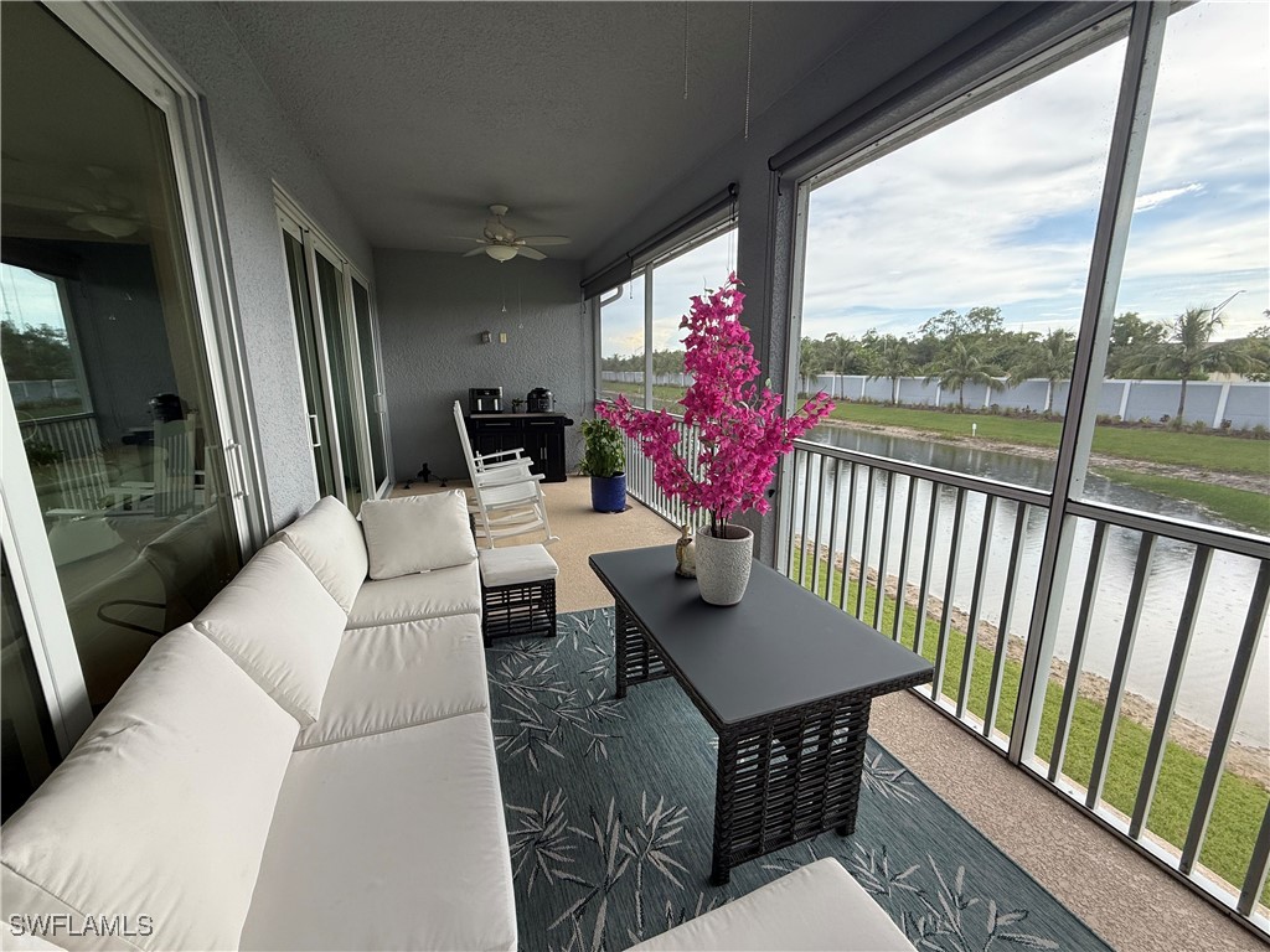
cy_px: 476
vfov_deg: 85.7
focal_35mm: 14
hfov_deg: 102.1
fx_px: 514
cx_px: 635
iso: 64
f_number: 2.2
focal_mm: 2.22
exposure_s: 1/192
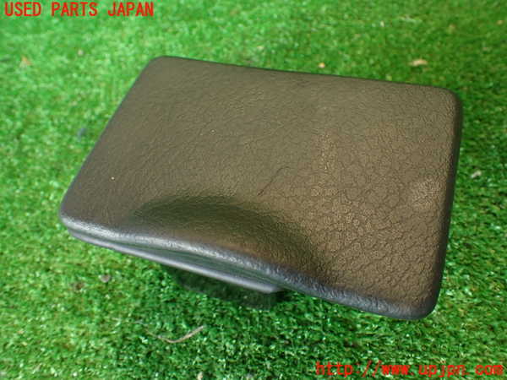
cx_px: 254
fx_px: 439
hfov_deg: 60.0
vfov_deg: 46.8
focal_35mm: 30
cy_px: 190
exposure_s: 1/30
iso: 200
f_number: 2.3
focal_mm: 5.4
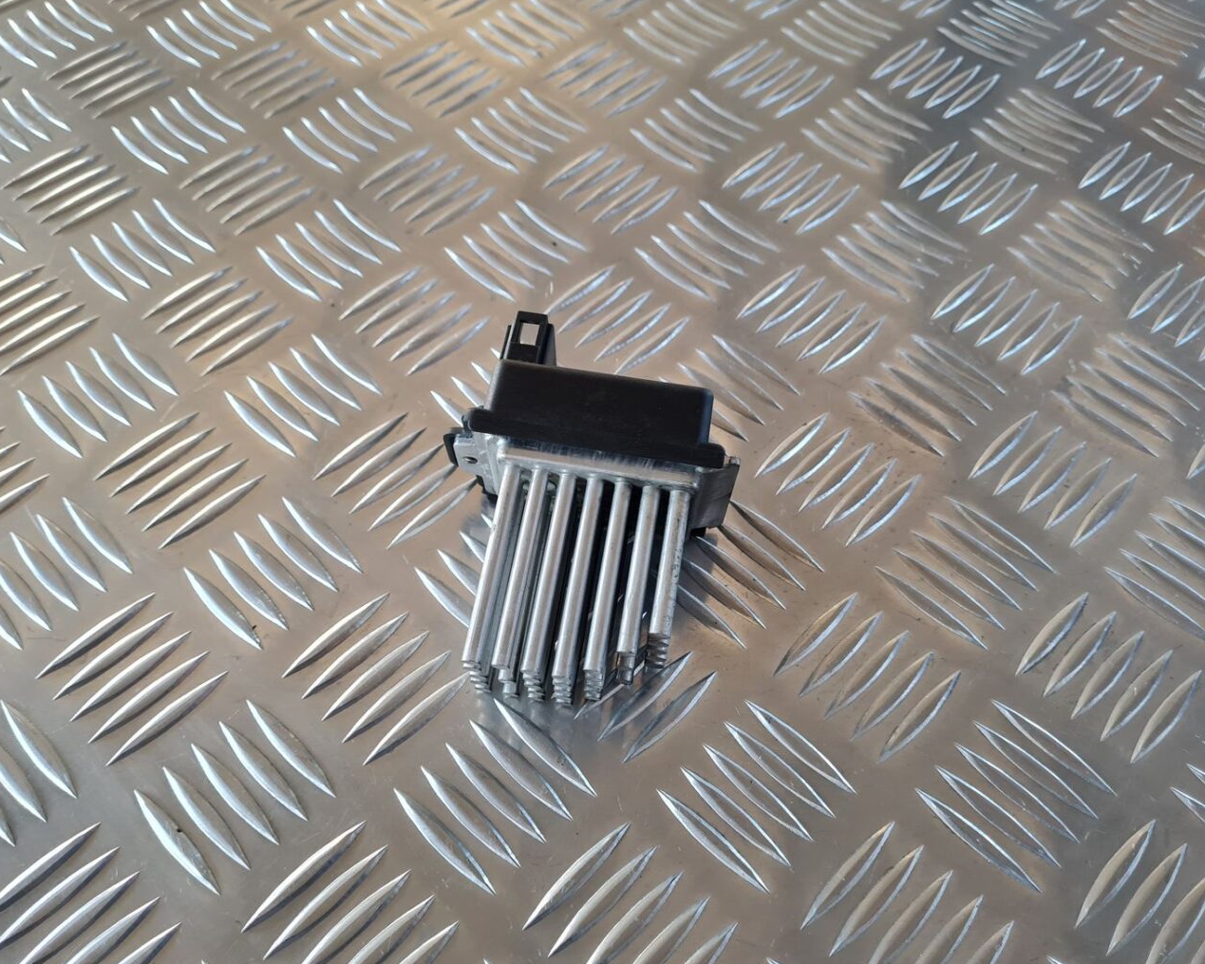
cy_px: 492
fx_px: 998
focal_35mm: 28
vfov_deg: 51.5
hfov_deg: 62.2
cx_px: 577
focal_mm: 5.4
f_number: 1.8
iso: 160
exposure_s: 1/100
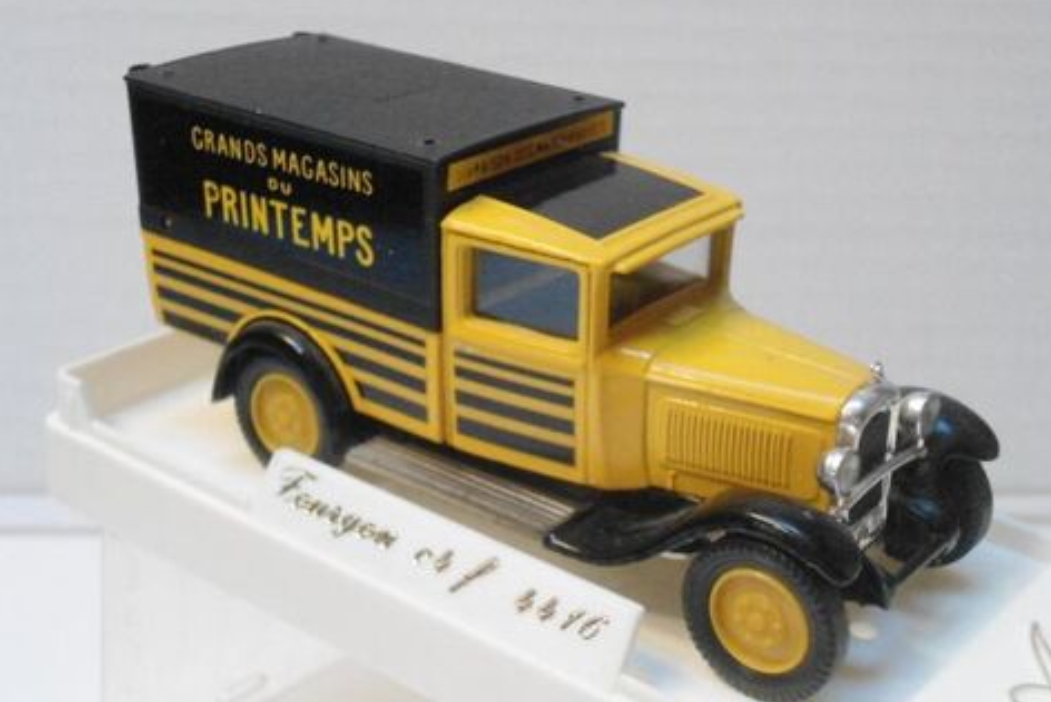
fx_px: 1635
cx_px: 532
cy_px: 390
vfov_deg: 24.2
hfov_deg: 35.6
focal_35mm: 56
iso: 800
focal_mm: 9.5
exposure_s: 1/160
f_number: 3.9
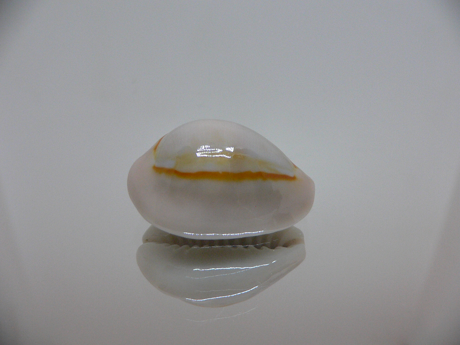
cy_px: 172
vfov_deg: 40.7
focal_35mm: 35
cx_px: 230
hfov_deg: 52.6
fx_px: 465
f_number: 2.8
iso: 200
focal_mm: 4.6
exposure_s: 1/60
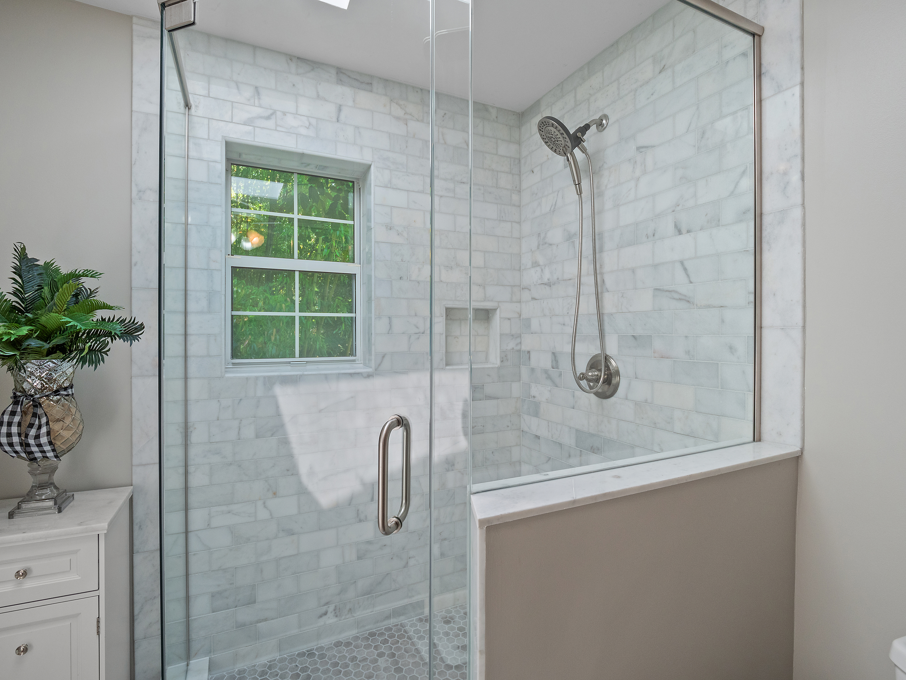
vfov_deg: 78.1
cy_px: 340
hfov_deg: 94.5
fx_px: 419
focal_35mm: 16
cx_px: 453
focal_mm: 8
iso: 400
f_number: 5.6
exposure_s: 1/100
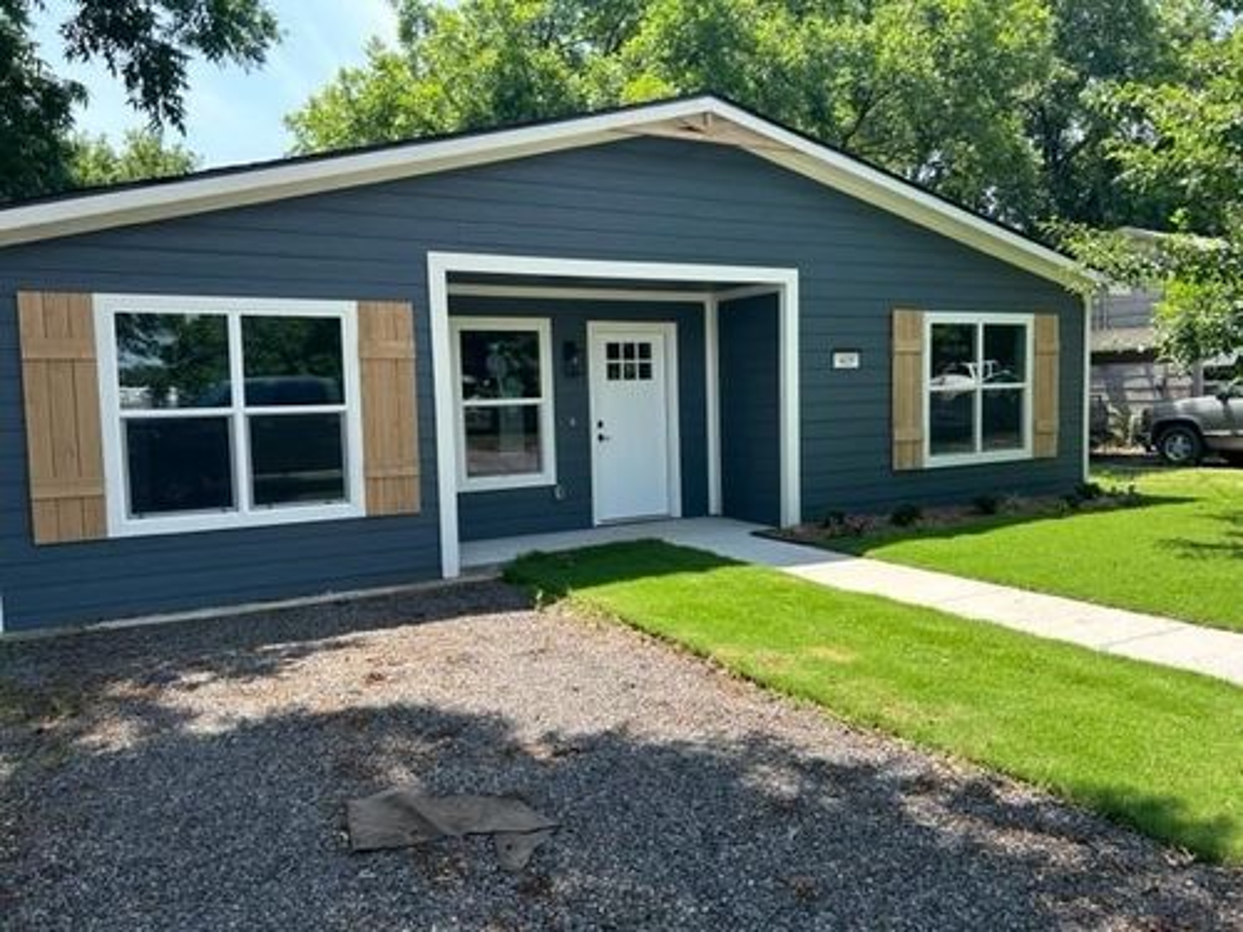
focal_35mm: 26
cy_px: 466
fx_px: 934
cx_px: 622
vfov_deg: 53.1
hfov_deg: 67.3
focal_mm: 5.7
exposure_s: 1/1196
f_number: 1.5
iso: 50
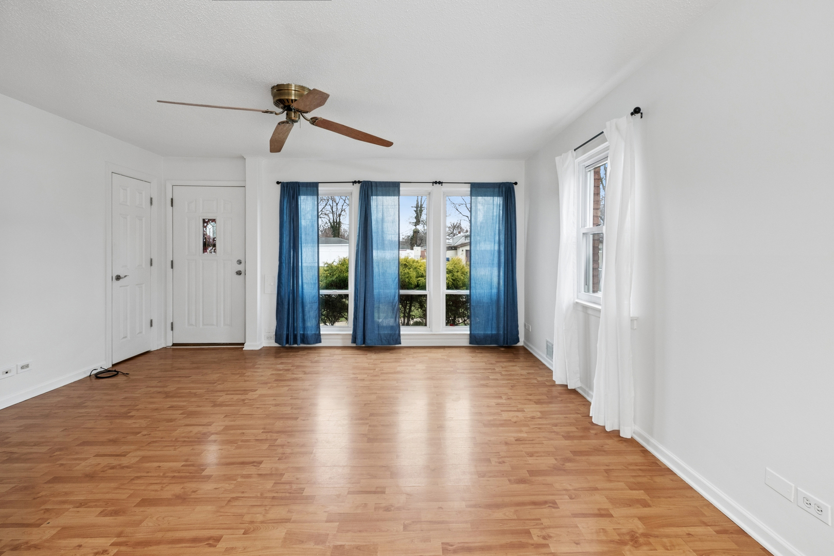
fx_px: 347
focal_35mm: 15
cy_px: 278
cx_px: 417
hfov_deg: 100.4
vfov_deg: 77.3
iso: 400
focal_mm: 10
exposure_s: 1/20
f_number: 8
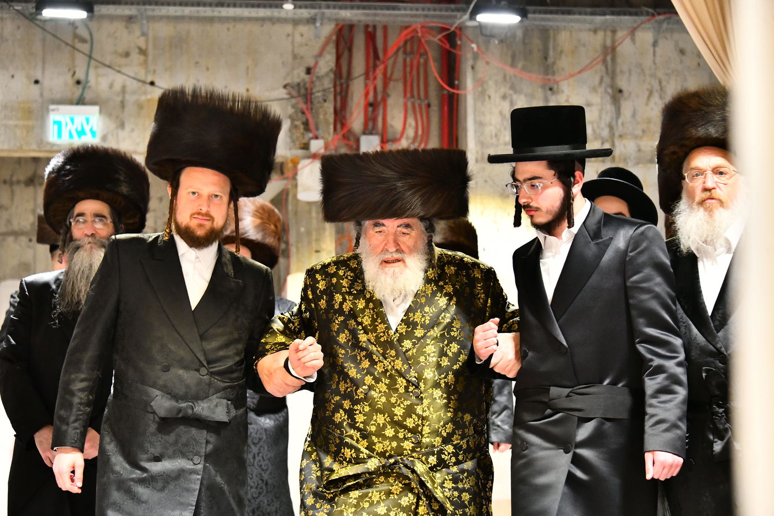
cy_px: 258
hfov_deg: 23.9
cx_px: 387
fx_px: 1827
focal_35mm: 85
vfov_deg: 16.1
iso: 5000
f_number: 5.6
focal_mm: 85
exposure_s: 1/125
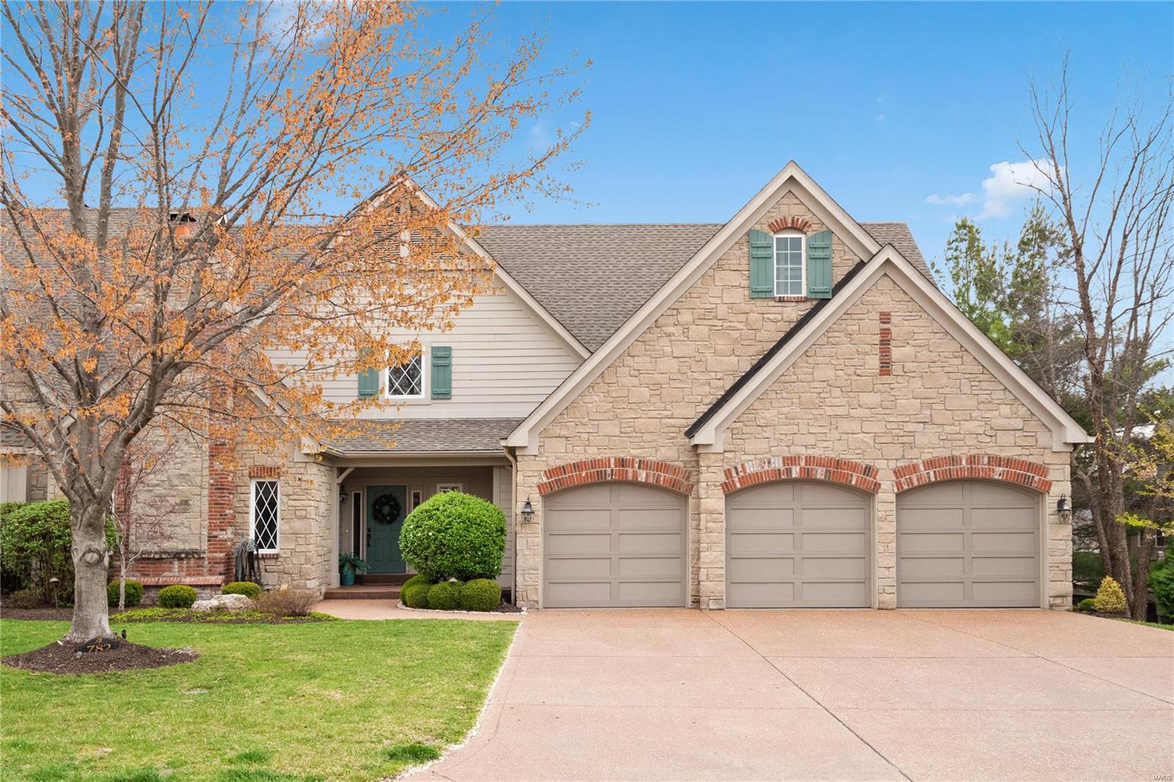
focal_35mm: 30
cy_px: 391
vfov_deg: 43.6
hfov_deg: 61.9
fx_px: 978
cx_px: 587
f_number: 8
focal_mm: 15
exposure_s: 1/100
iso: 400
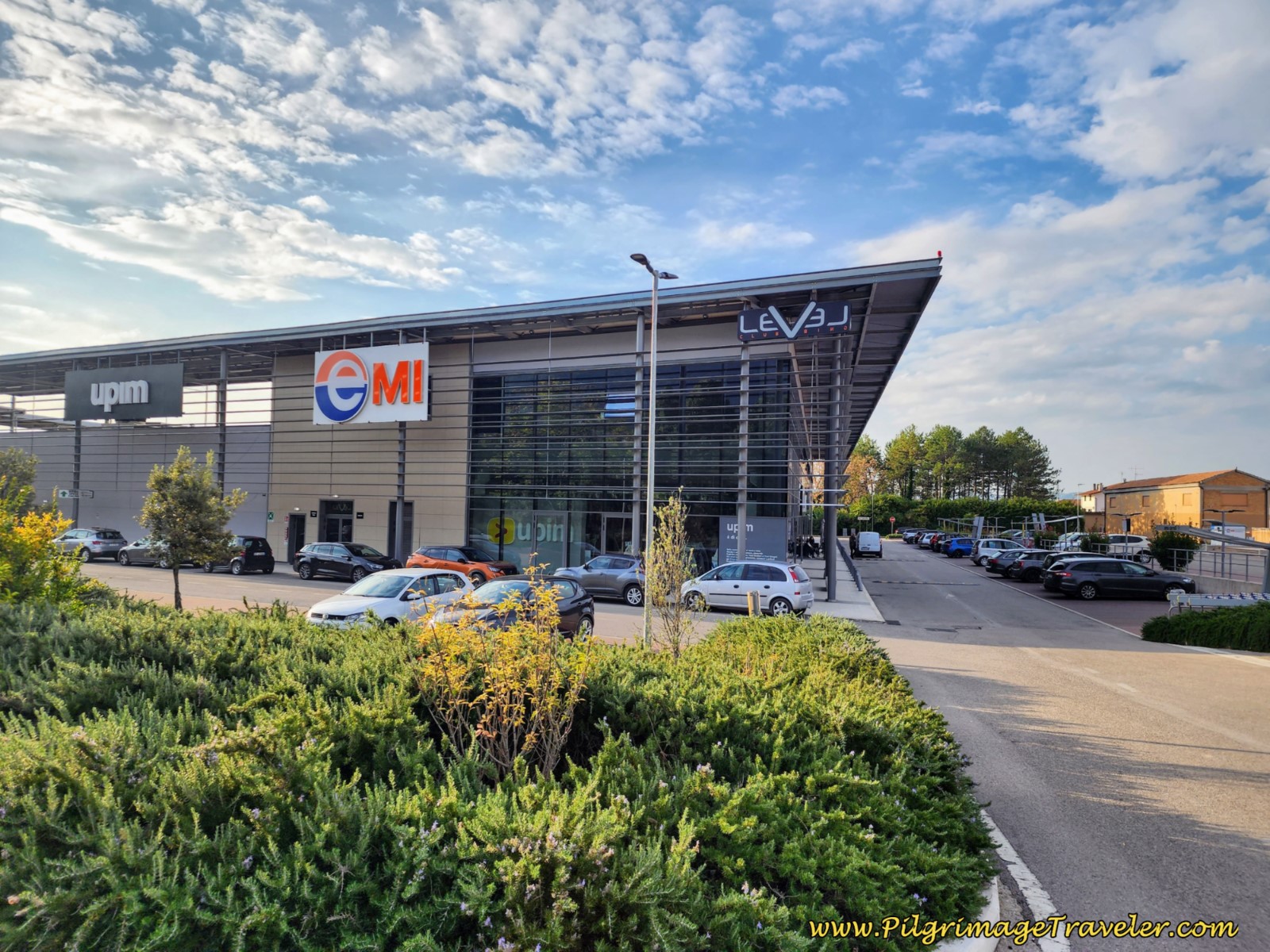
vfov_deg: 58.9
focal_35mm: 23
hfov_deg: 73.9
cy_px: 476
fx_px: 844
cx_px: 635
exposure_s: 1/807
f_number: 1.8
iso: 12
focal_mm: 6.4
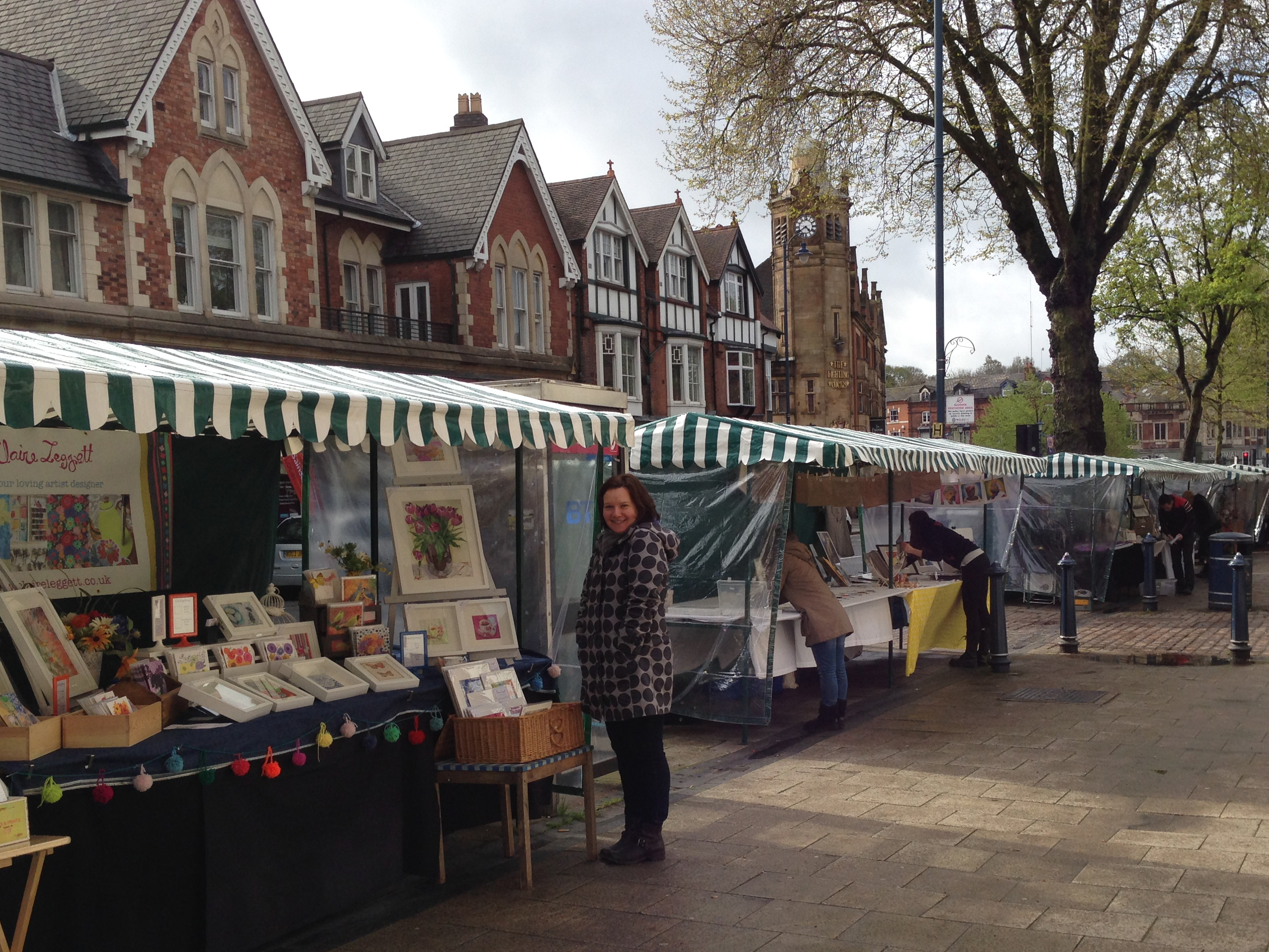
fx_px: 1539
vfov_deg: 34.3
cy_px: 553
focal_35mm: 42
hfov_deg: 44.8
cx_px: 684
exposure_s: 1/630
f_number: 2.4
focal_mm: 4.12
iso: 50
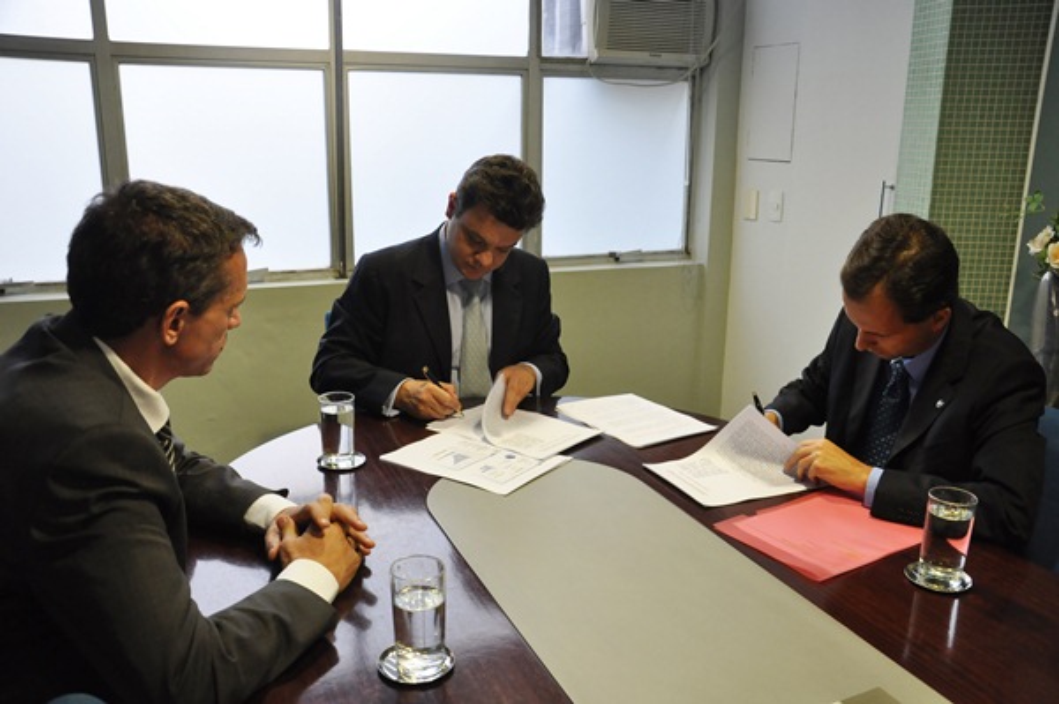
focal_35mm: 32
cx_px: 530
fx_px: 926
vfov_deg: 41.6
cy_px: 352
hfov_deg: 59.5
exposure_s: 1/40
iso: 800
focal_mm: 21
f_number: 6.3
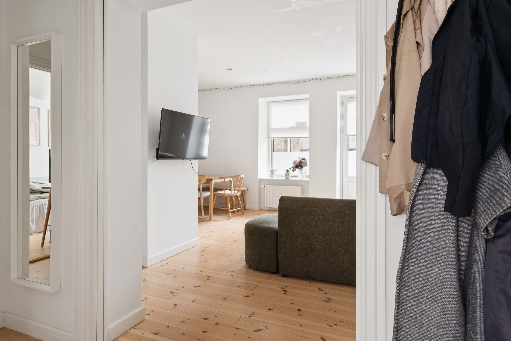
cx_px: 256
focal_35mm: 21
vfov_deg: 59.5
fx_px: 298
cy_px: 170
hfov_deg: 81.2
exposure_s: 1
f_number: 9
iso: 640
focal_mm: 21
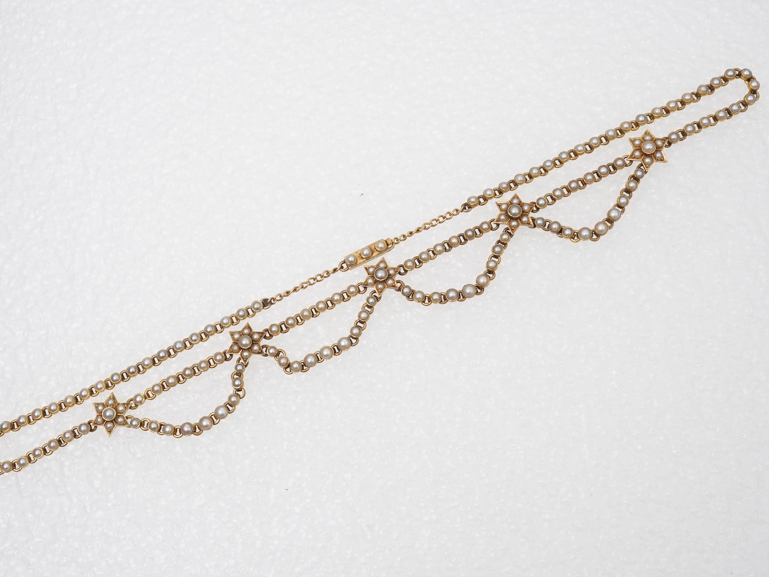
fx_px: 1222
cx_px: 353
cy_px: 272
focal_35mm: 55
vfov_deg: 26.6
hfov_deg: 34.9
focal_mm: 30
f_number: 20
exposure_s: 1/125
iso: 500
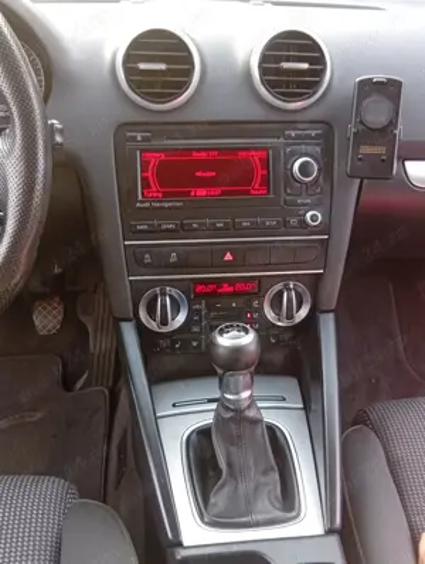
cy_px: 282
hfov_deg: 41.9
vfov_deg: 53.9
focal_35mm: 34
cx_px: 212
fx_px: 555
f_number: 1.8
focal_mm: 3.84
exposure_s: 1/50
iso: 67
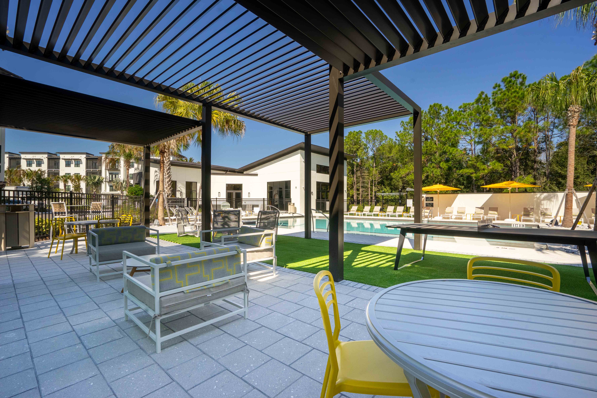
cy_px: 199
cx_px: 298
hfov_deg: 96.7
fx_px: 265
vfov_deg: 73.7
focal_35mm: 16
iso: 400
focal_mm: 16
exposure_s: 1/2500
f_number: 11
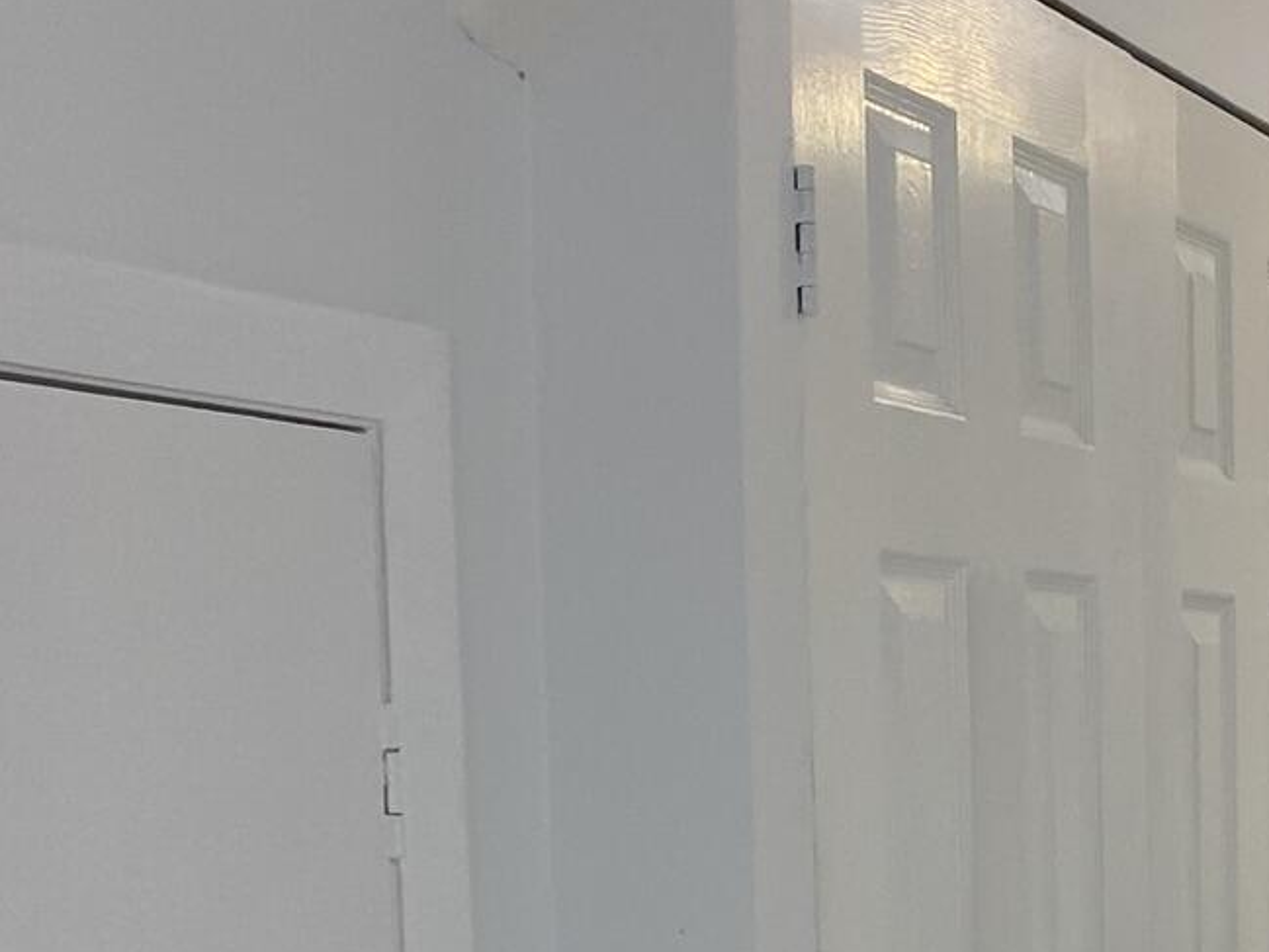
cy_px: 1116
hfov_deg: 22.2
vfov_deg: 17.2
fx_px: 3007
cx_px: 1486
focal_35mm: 82
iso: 64
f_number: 1.8
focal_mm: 4.25
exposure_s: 1/60
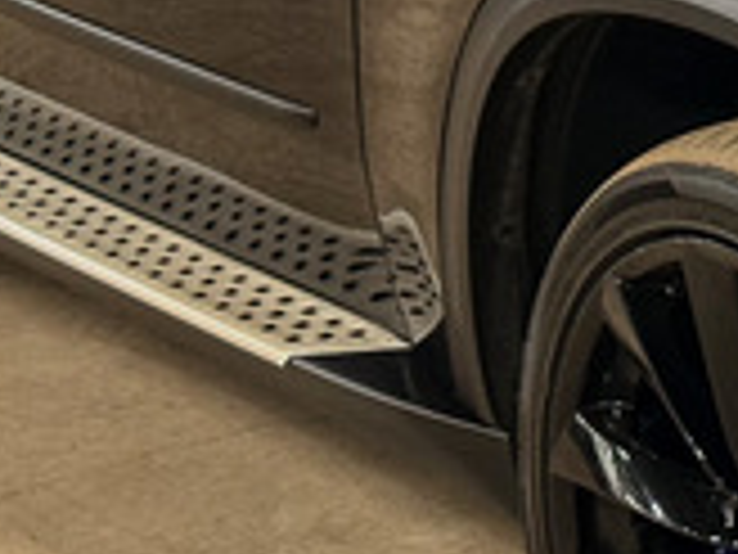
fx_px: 4051
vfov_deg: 7.8
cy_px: -63
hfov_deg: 9.9
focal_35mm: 190
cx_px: 1282
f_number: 1.78
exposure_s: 1/32
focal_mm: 6.86
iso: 250
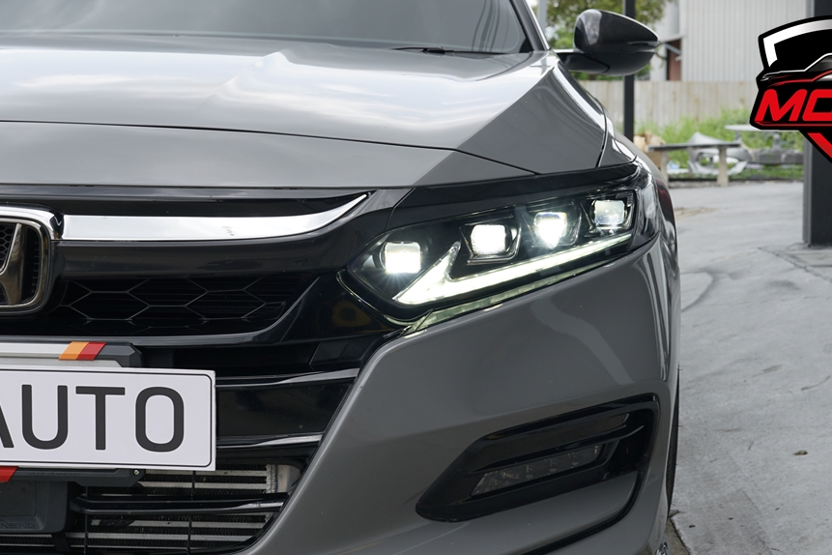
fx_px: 1410
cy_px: 245
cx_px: 463
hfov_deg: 32.9
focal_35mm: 61
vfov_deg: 22.2
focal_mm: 35
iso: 100
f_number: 6.3
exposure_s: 1/160
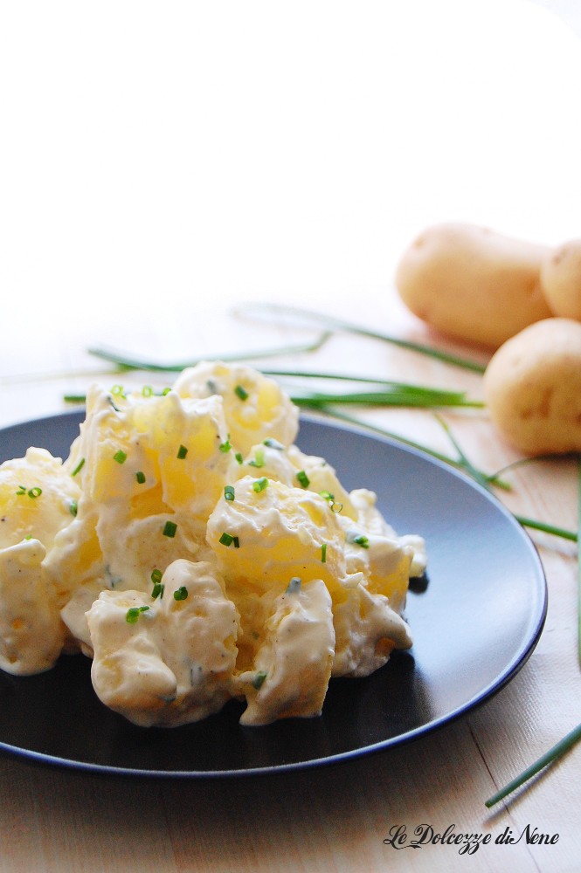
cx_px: 290
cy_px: 436
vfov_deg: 24.6
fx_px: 2000
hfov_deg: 16.5
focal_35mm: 82
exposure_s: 1/60
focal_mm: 55
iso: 720
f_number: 5.6
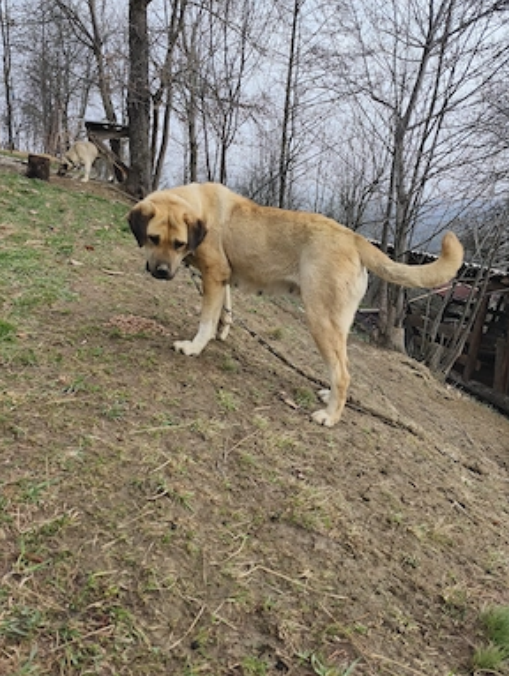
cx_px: 251
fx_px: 470
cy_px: 348
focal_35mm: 24
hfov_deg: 56.9
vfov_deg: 71.5
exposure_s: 1/787
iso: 50
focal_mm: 6.14
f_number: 1.65
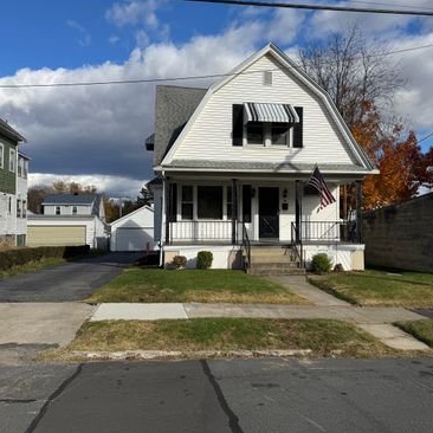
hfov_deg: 55.5
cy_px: 212
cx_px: 235
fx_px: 410
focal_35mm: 29
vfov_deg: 55.6
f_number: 1.78
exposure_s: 1/5348
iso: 80
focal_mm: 6.76
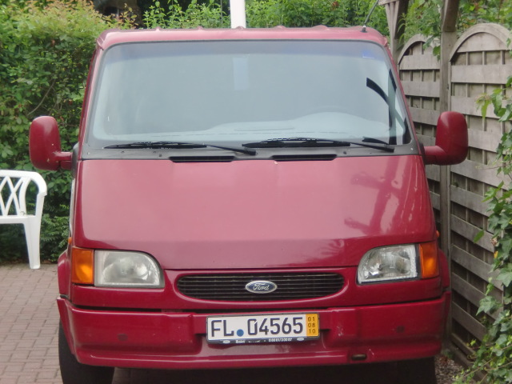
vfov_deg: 14.0
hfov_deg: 18.5
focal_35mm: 106
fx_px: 1568
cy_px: 192
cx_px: 256
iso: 125
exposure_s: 1/100
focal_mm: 18.9
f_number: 5.9
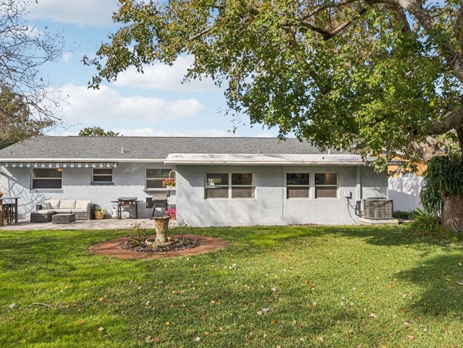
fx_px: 321
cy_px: 191
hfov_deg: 71.3
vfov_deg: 56.7
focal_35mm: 24
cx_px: 203
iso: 400
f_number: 8
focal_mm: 16
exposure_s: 1/1250
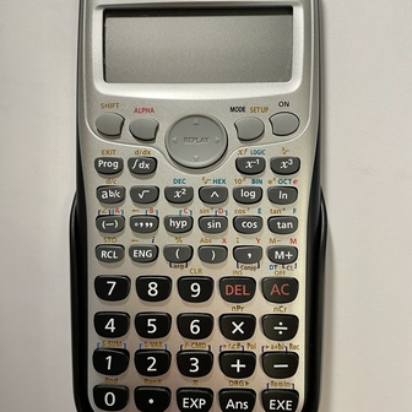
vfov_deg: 52.5
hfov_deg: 52.5
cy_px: 193
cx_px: 205
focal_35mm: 31
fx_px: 417
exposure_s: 1/60
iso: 80
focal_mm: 4.2
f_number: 1.6
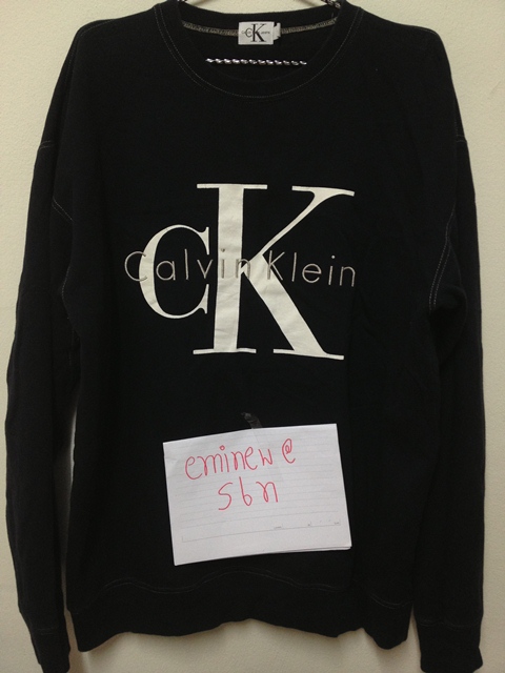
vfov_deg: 52.6
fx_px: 681
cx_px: 252
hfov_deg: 40.7
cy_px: 336
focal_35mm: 35
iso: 125
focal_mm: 4.28
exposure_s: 1/20
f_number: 2.4
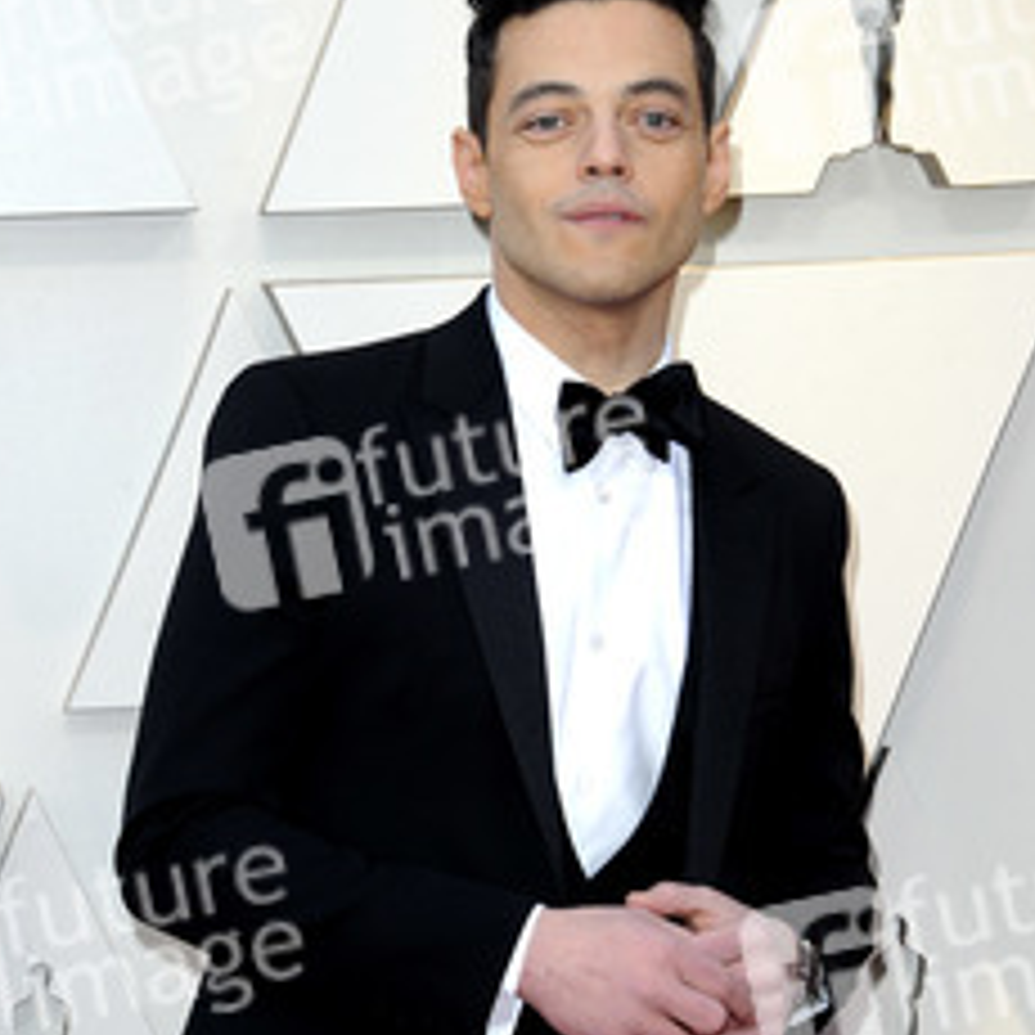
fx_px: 4905
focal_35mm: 145
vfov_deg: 12.0
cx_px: 565
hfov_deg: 12.0
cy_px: 729
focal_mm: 98
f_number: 7.1
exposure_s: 1/250
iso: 800
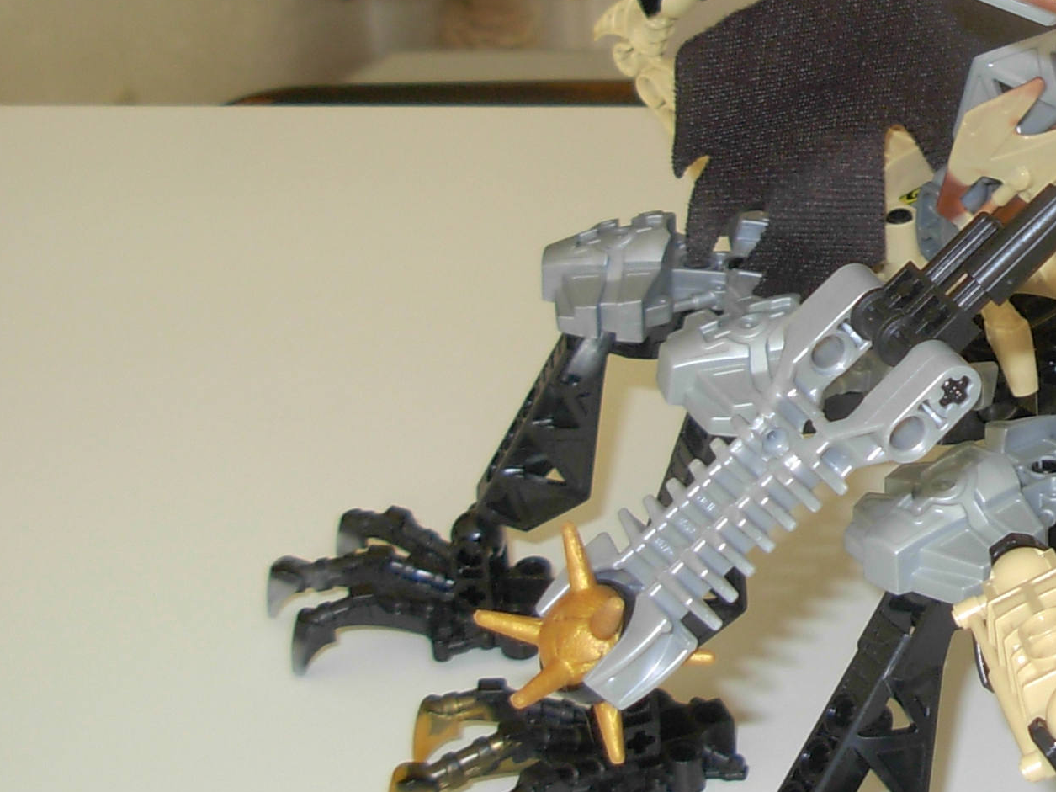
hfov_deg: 20.2
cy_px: 102
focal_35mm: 93
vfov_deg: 15.7
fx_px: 2837
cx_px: 1133
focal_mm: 6.3
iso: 79
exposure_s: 1/47.9
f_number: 2.9
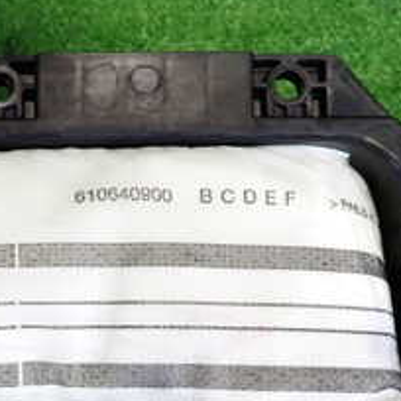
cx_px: 61
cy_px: 293
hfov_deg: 25.9
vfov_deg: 26.2
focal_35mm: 65
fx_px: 852
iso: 200
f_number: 2
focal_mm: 4.5
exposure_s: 1/50
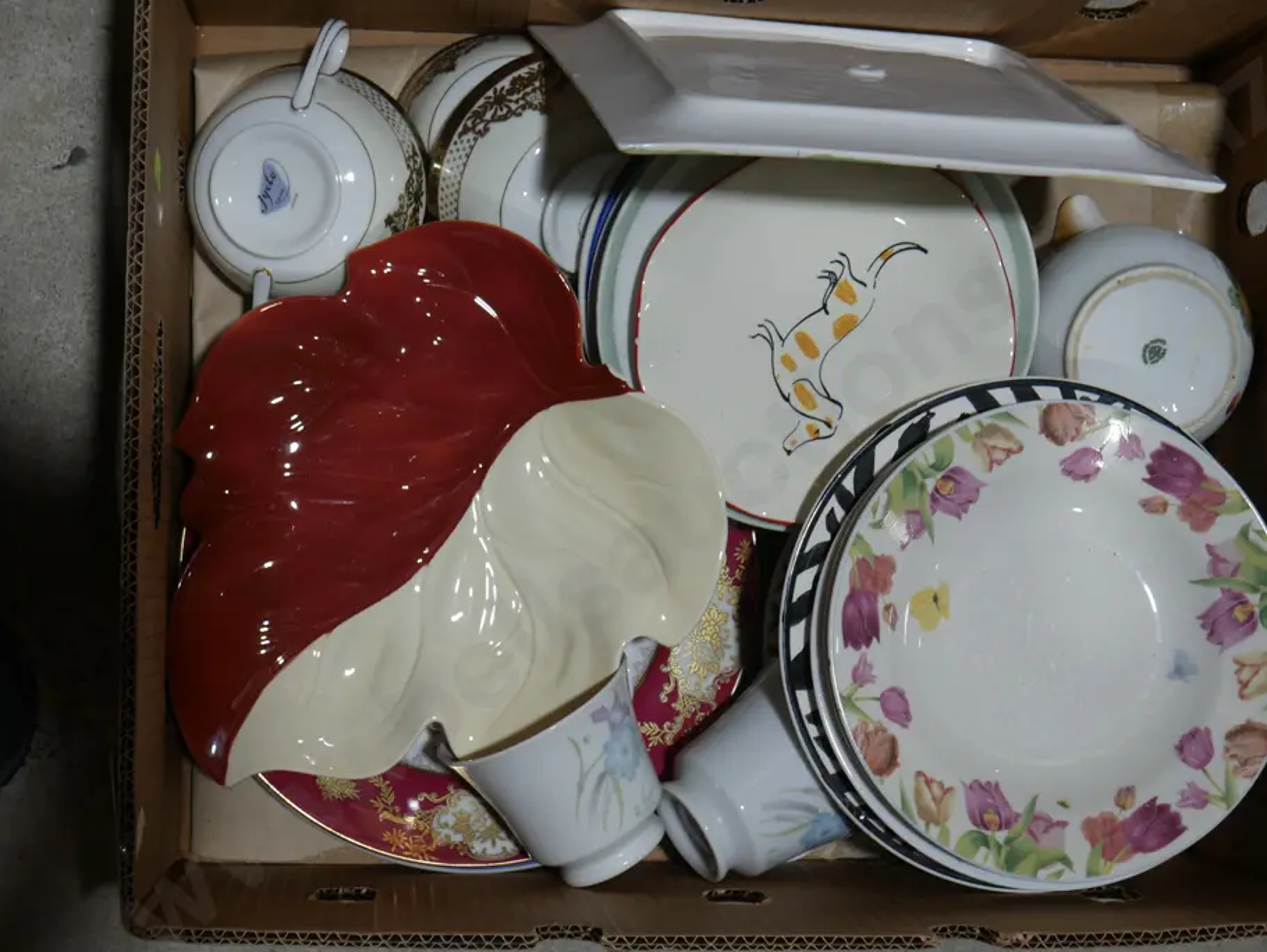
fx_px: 2308
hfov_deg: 30.7
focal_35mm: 63
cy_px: 507
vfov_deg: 23.3
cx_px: 707
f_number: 5.3
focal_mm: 28
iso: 200
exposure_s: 1/100
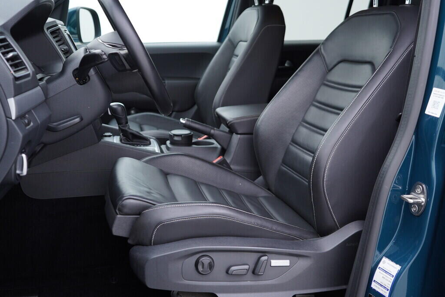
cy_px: 148
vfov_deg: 36.9
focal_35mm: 36
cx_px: 222
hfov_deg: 53.1
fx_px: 445
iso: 160
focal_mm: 24
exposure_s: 1/40
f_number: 2.8
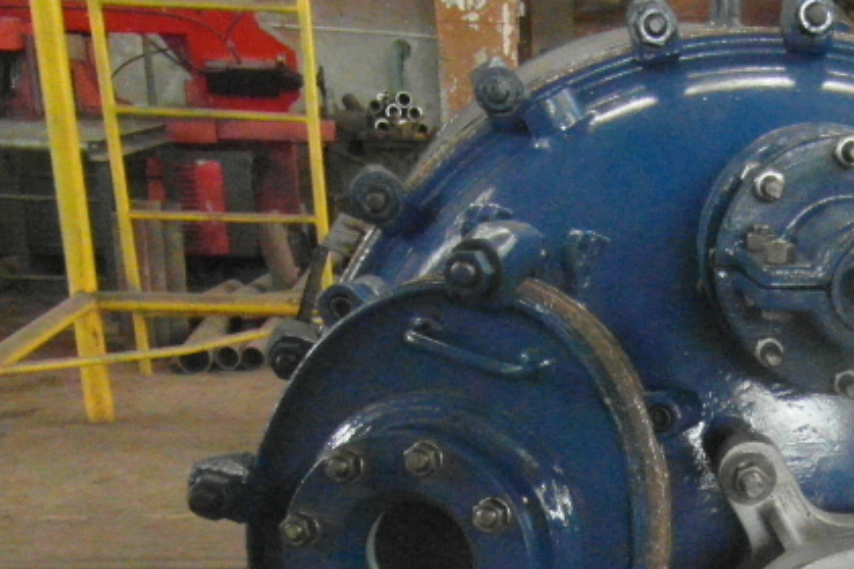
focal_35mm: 61
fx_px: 1446
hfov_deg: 30.5
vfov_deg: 20.9
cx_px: 862
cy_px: 667
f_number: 3.2
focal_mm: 4
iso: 800
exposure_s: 1/20
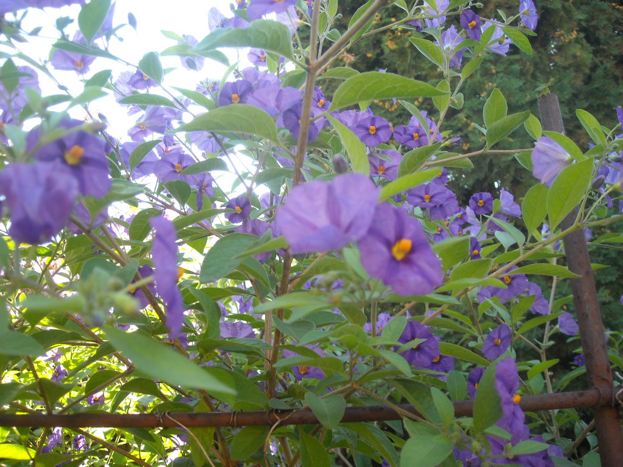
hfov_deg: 52.6
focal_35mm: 35
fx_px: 630
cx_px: 312
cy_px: 234
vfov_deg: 40.7
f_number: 2.8
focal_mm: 5.7
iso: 64
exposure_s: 1/91
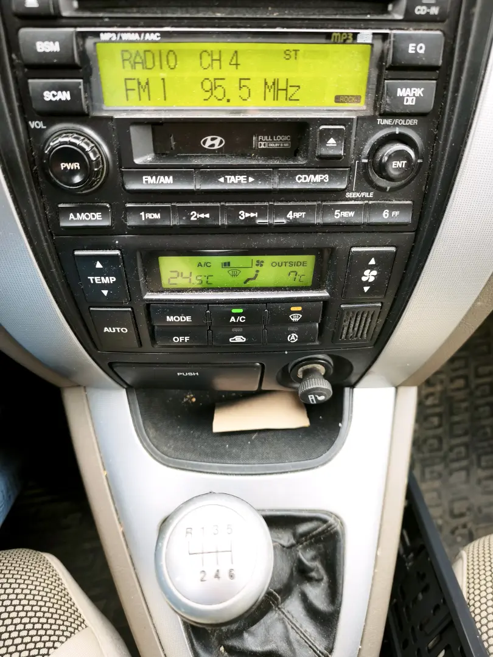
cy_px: 328
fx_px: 437
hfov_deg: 58.9
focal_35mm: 23
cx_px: 246
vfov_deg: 73.9
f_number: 1.62
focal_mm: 6.45
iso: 200
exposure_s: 1/99.9
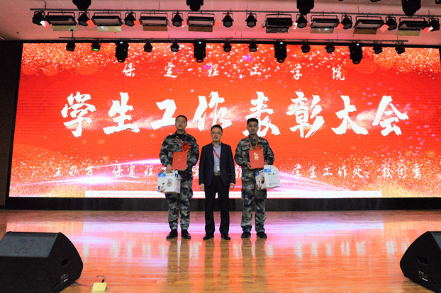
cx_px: 225
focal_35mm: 23
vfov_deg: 55.1
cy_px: 143
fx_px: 282
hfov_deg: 76.1
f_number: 8
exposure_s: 1/250
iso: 5000
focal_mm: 22
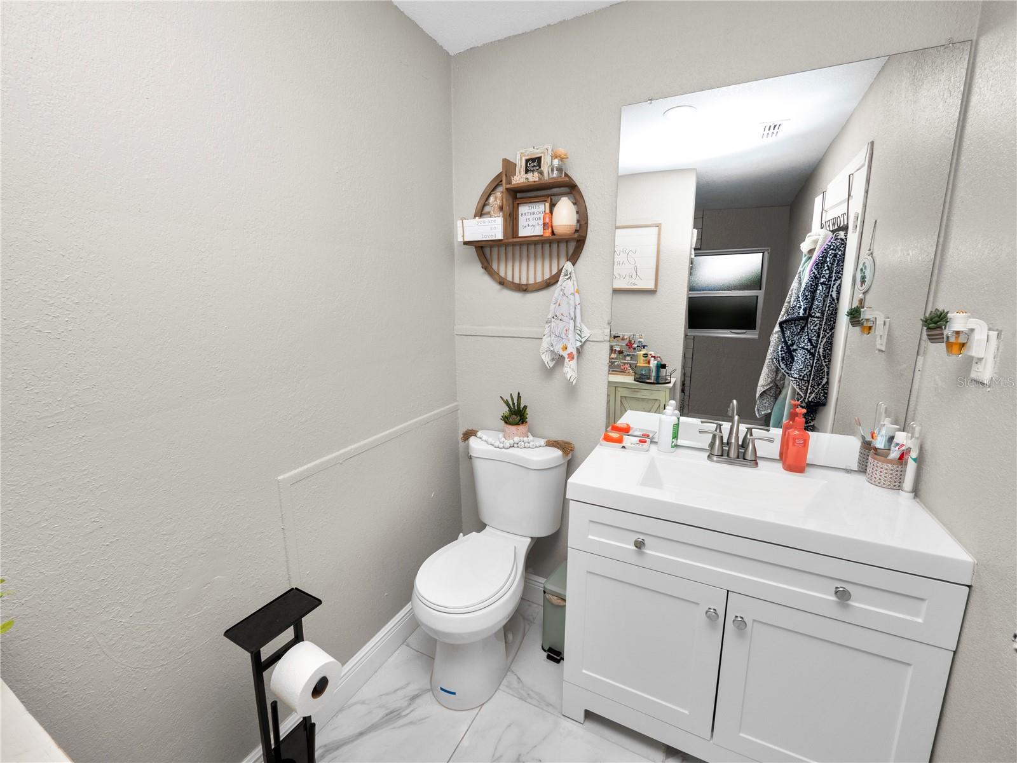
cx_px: 508
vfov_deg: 85.7
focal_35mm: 14
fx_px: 411
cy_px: 382
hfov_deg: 102.1
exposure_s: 1/80
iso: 250
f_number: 8
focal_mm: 7
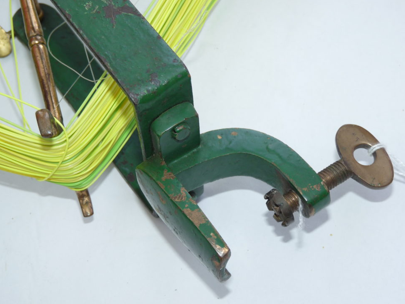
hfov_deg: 27.4
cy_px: 146
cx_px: 200
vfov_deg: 20.7
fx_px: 831
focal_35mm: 71
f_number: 3.4
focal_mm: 11.9
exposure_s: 1/50
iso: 100
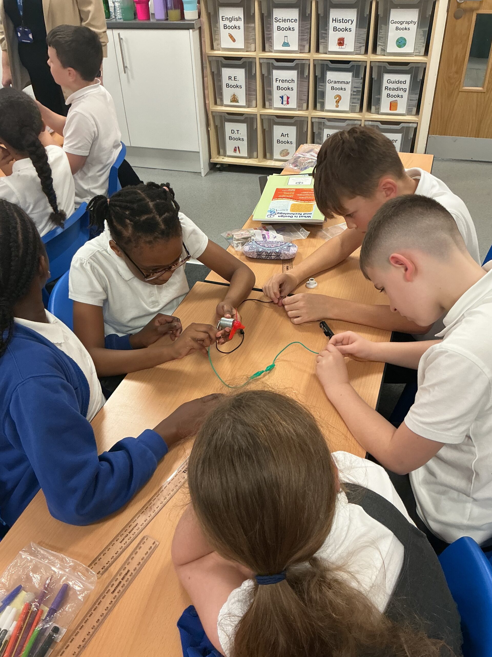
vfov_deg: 61.7
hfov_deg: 48.2
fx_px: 550
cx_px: 246
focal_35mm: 29
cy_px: 328
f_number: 1.8
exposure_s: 1/60
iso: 125
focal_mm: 3
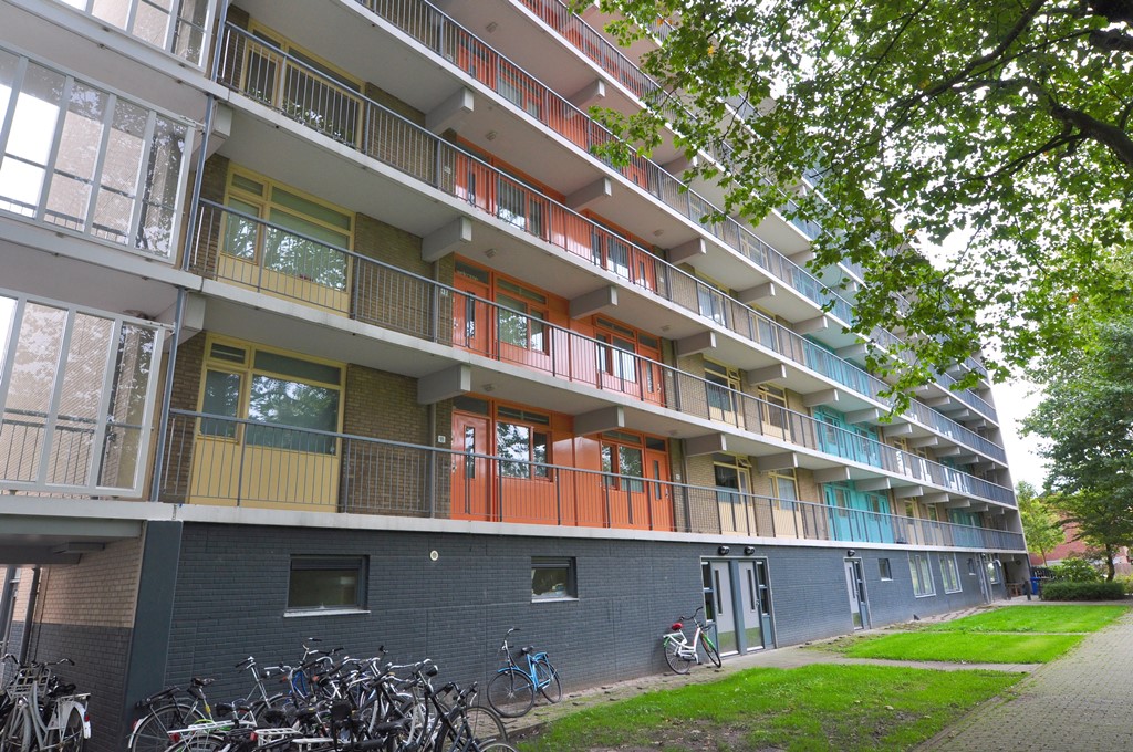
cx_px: 566
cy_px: 376
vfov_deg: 59.4
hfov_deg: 81.3
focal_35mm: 21
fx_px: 660
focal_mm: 14
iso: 400
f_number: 9
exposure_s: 1/160
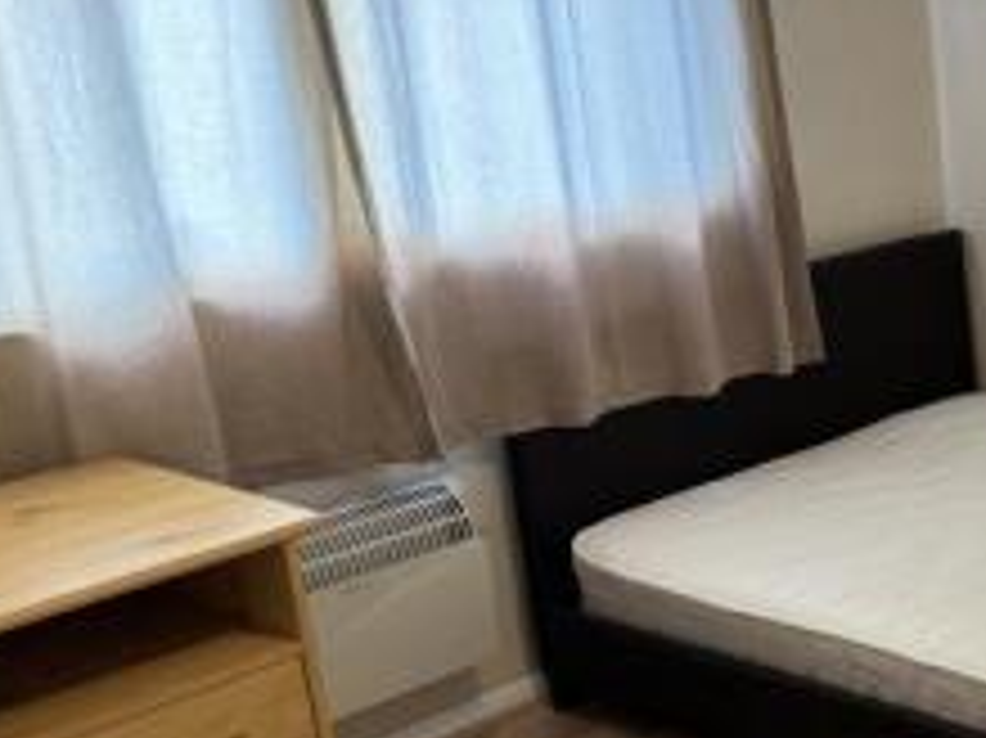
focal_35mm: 64
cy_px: 425
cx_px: 1218
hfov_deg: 26.5
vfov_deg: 22.9
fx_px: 1822
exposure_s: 1/100
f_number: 1.78
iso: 200
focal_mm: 6.86
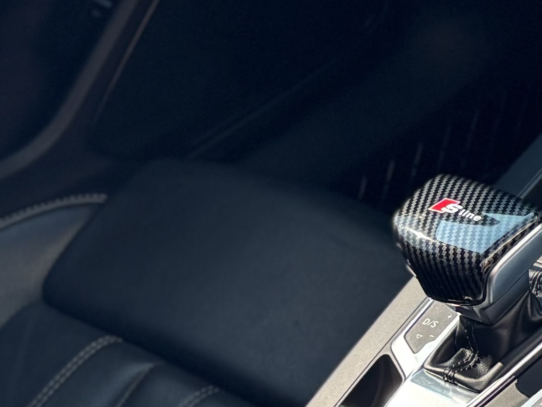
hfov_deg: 13.9
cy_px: -273
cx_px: 881
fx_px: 2036
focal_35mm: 130
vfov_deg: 10.8
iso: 50
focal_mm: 5.96
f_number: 1.6
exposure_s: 1/406
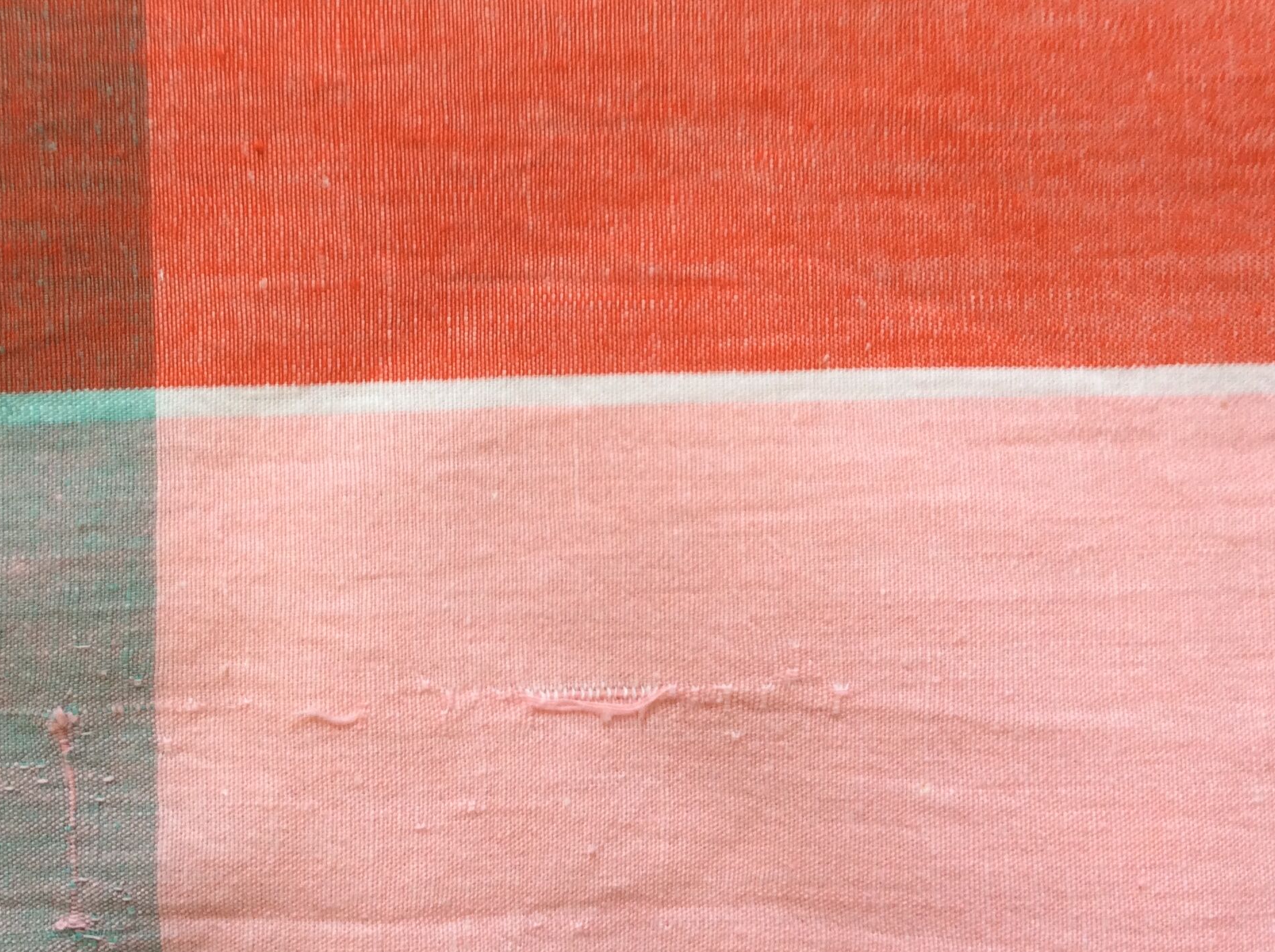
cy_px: 373
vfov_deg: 32.7
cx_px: 463
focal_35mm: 44
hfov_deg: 42.6
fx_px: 1618
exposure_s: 1/25
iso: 40
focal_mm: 3.3
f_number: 2.4
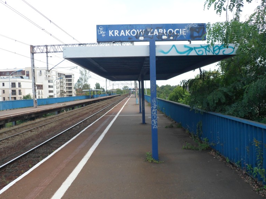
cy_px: 102
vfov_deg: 49.8
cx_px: 136
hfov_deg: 63.4
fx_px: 215
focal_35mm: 28
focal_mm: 4.9
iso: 80
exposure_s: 1/180
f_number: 3.3
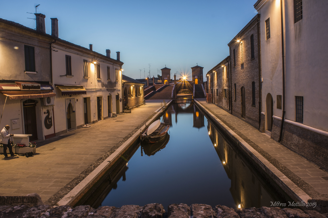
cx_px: 164
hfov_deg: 67.4
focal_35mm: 27
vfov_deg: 47.9
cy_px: 109
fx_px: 246
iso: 100
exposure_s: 20
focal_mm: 18
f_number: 14
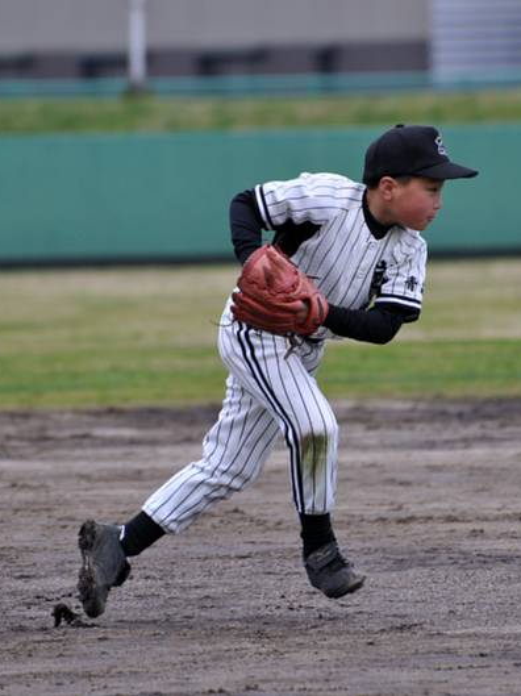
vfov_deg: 3.0
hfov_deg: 2.3
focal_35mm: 654
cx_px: 307
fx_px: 13140
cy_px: 348
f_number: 5.6
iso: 450
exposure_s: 1/1000
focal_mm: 300
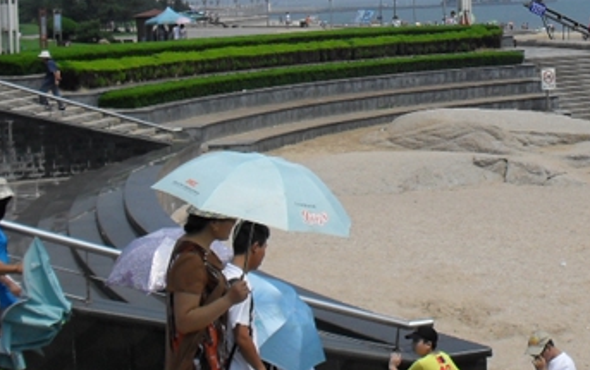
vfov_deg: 15.5
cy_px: -7
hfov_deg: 24.3
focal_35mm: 83
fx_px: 1336
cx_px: 513
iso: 100
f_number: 8.4
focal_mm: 6.3
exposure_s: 1/500
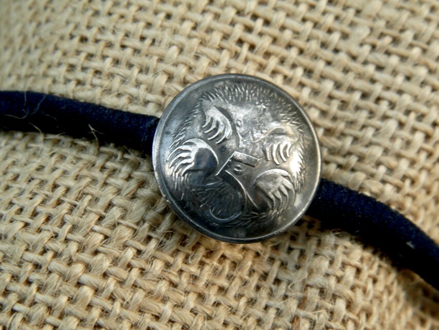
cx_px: 220
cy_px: 165
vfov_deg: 18.0
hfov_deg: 23.8
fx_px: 1040
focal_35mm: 82
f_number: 4.2
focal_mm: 14.6
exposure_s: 1/40
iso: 200
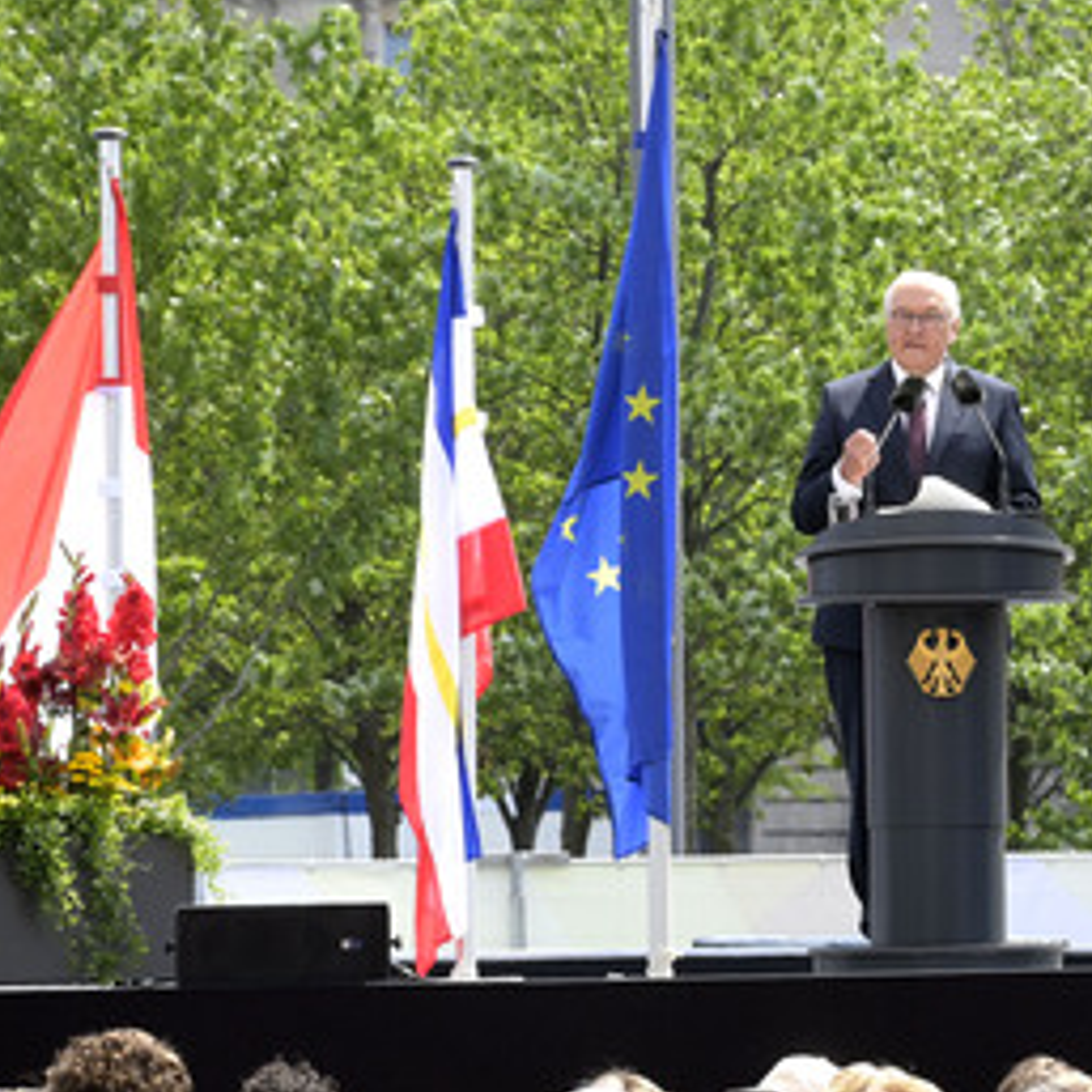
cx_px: 916
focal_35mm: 418
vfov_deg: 4.2
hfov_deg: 4.2
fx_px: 14919
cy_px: 548
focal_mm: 280
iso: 4000
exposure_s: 1/800
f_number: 16
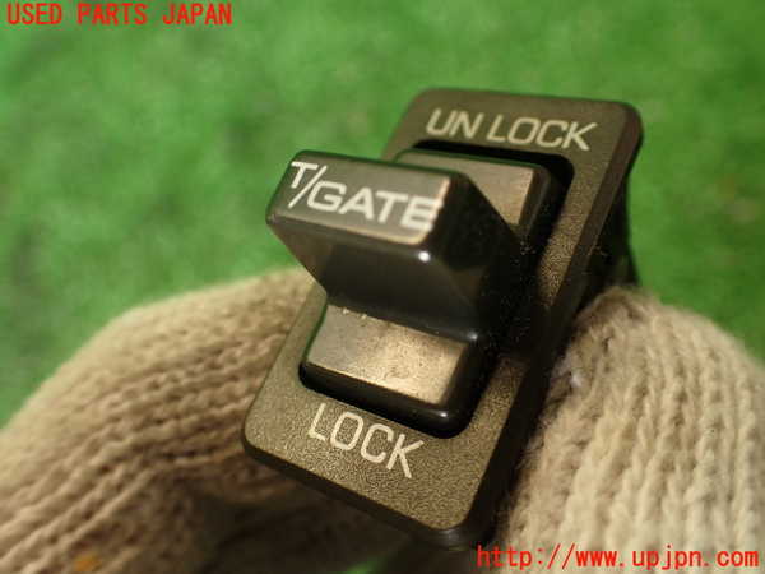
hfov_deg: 56.8
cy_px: 287
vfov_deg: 44.2
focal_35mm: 32
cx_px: 382
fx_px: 707
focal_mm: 5.79
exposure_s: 1/50
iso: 200
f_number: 2.4
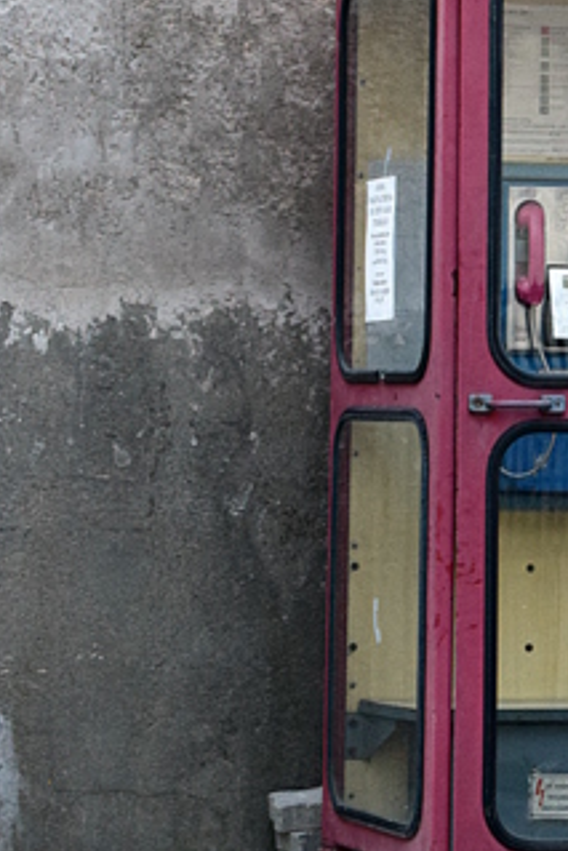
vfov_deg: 10.9
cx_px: 675
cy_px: 496
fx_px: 4444
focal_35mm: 188
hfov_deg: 7.3
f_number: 6.3
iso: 1250
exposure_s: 1/15
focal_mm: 50
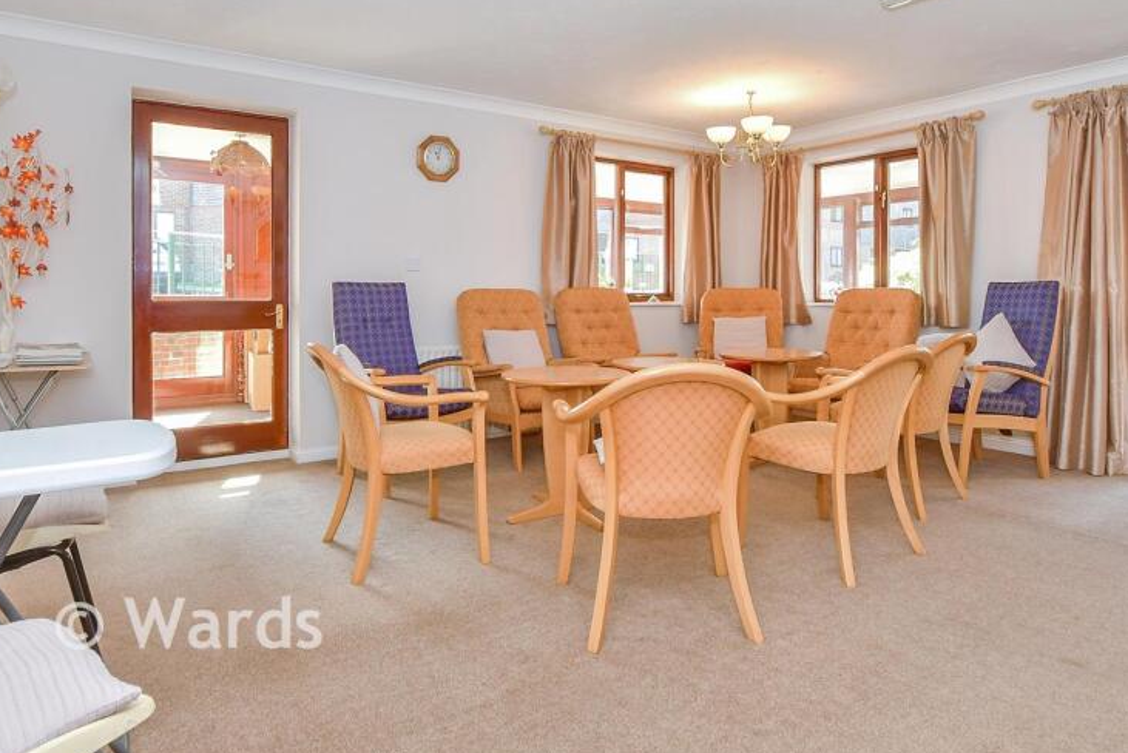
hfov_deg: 81.2
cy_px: 263
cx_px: 568
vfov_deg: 58.4
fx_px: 658
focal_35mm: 21
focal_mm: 10
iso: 250
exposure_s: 1/25
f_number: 8
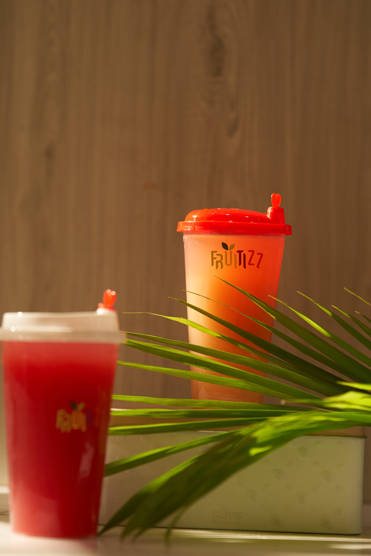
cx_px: 186
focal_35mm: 127
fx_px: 1963
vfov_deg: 16.1
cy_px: 278
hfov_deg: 10.8
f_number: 2.2
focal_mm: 85
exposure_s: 1/160
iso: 250
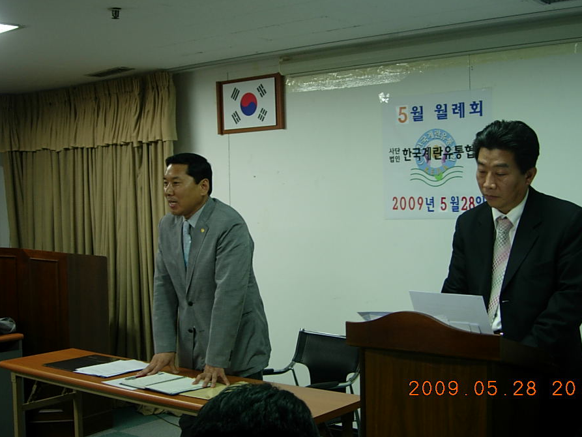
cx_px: 310
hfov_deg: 40.4
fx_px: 790
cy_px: 190
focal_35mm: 47
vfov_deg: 30.9
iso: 64
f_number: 2.9
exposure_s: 1/15.1
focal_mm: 8.5
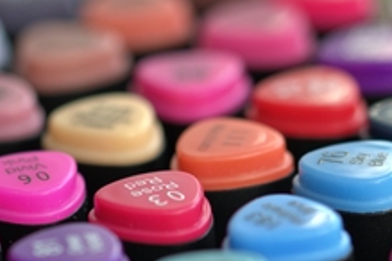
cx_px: 48
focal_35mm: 331
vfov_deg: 4.2
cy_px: 176
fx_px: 3604
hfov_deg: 6.2
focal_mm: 105
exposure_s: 1/320
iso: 320
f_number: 4.5
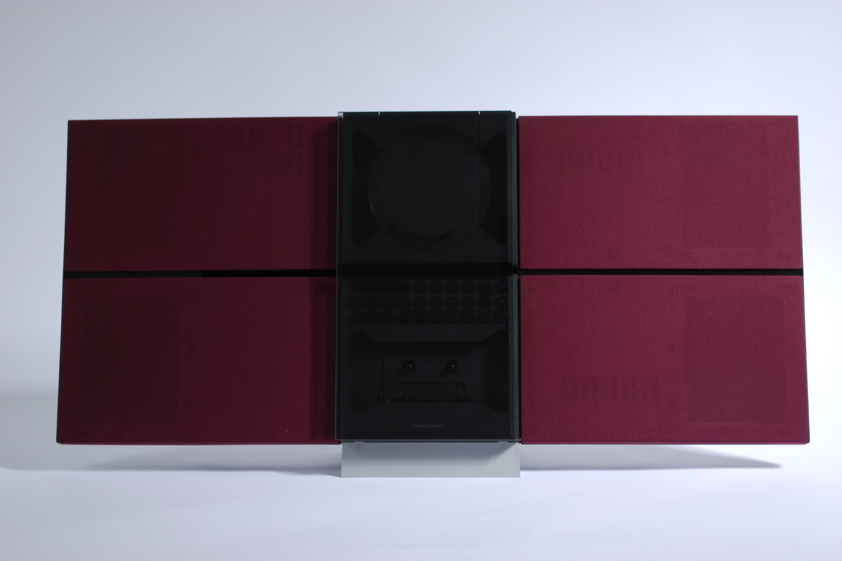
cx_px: 425
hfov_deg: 29.4
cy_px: 280
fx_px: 1602
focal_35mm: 69
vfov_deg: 19.9
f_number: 7.1
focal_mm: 45
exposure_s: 1/20
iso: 100
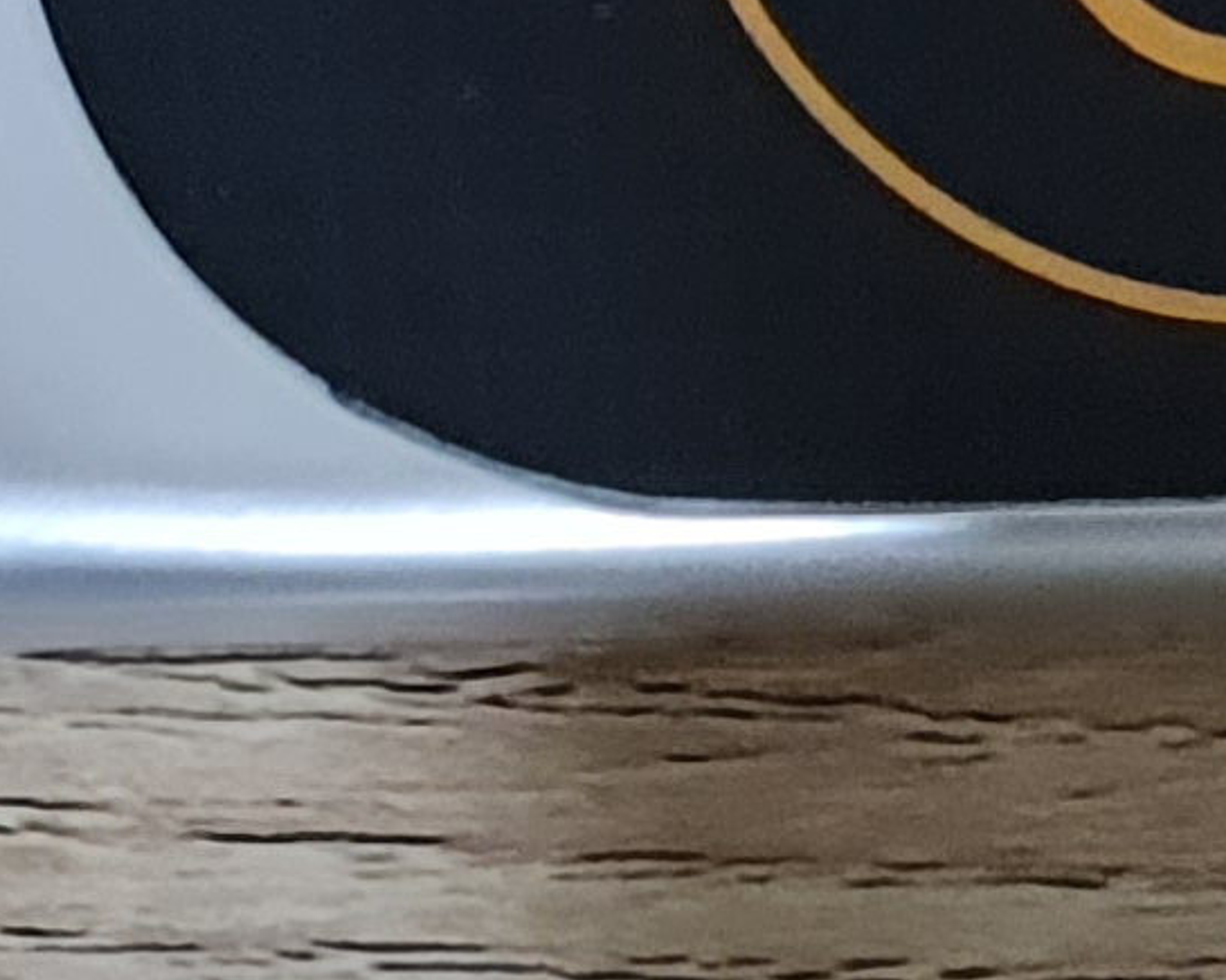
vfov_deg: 8.6
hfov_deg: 9.5
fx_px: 6495
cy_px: 182
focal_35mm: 179
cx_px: -1811
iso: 640
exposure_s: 1/24
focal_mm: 7
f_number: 1.8
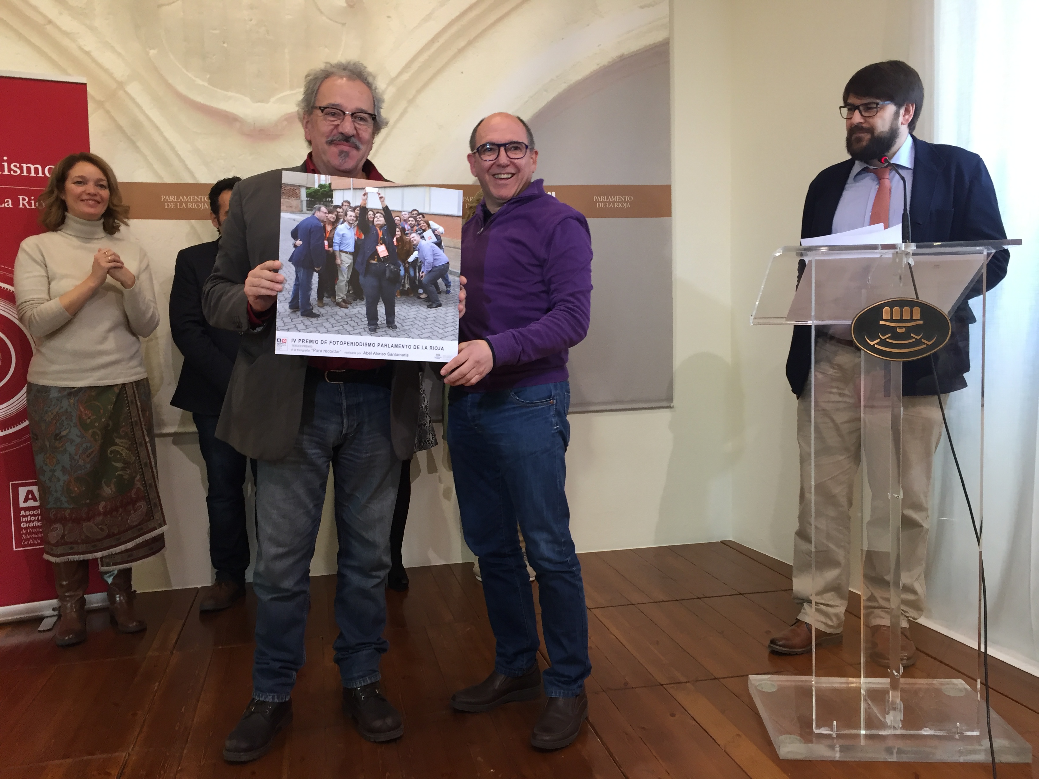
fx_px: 870
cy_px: 390
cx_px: 520
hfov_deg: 61.7
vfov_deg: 48.2
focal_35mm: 29
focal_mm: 4.15
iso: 100
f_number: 2.2
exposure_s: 1/33
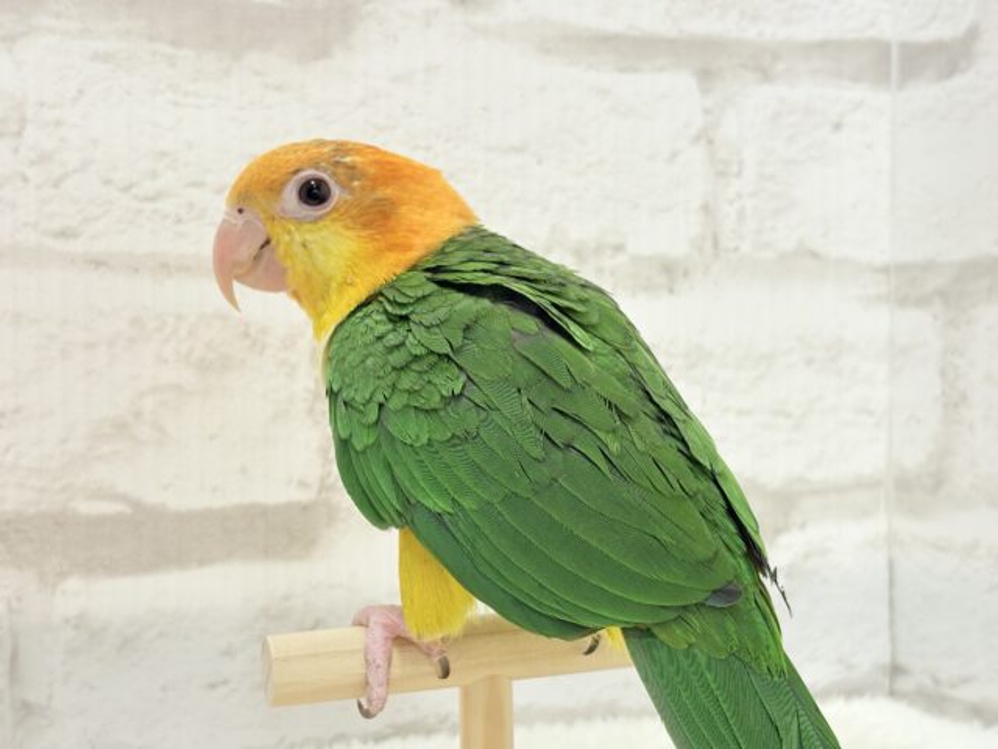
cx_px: 499
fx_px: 1499
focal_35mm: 52
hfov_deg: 36.8
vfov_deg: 28.0
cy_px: 374
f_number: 1.6
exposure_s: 1/50
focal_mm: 5.96
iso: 64
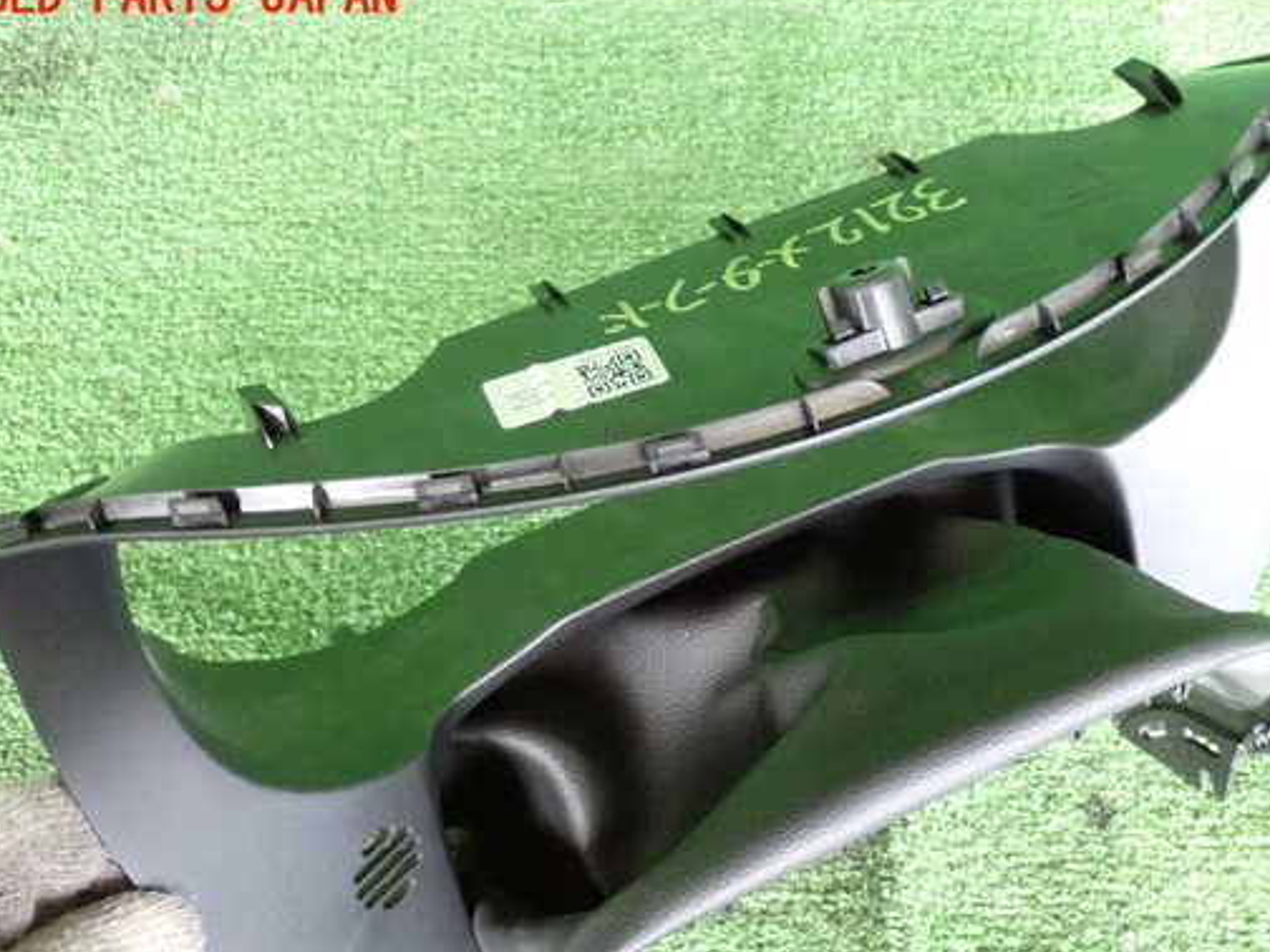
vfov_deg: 26.1
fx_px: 2055
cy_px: 531
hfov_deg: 34.3
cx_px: 695
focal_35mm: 56
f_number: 3.1
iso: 1600
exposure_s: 1/125
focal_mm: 8.4
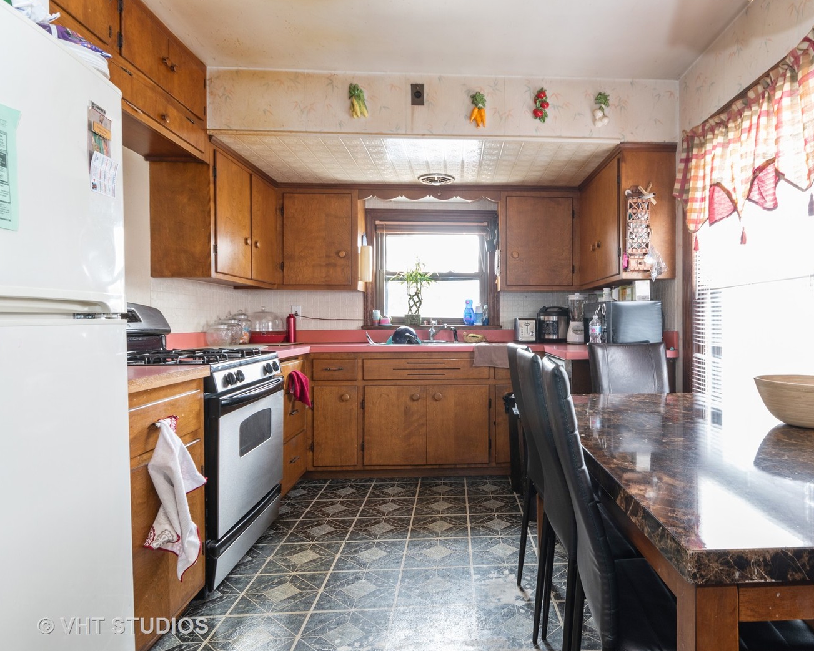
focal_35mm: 21
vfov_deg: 65.5
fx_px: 506
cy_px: 323
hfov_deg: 76.7
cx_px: 489
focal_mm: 12
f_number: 8
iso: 200
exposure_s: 1.3
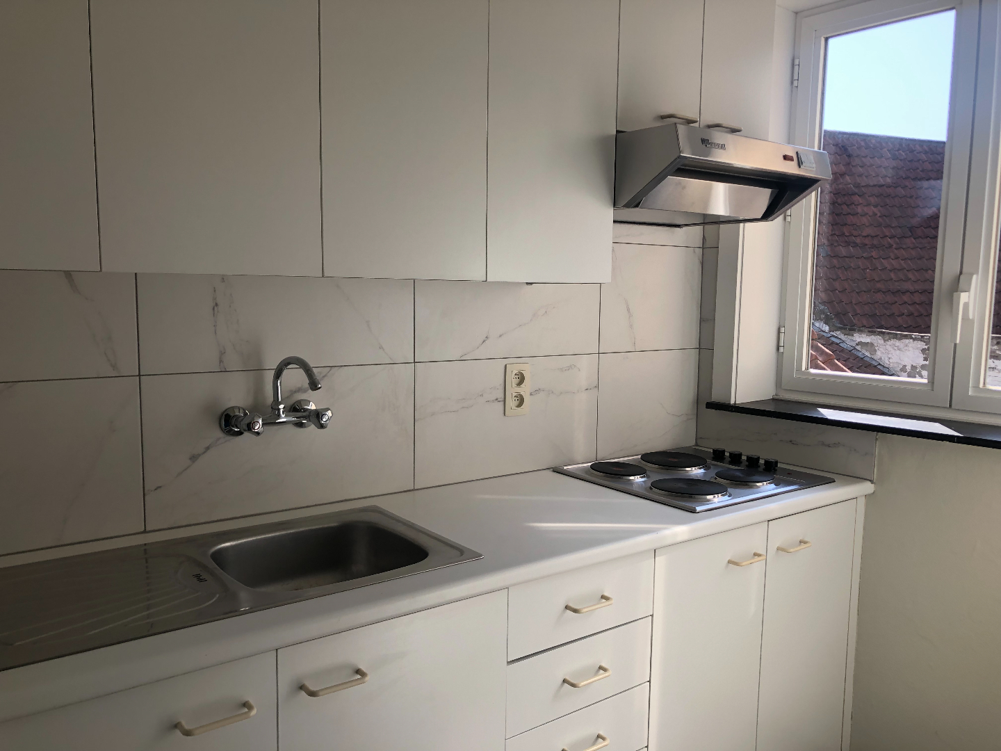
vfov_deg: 49.7
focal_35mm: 28
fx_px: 810
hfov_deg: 63.4
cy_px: 376
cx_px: 500
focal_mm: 3.99
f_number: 1.8
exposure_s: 1/430
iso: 20
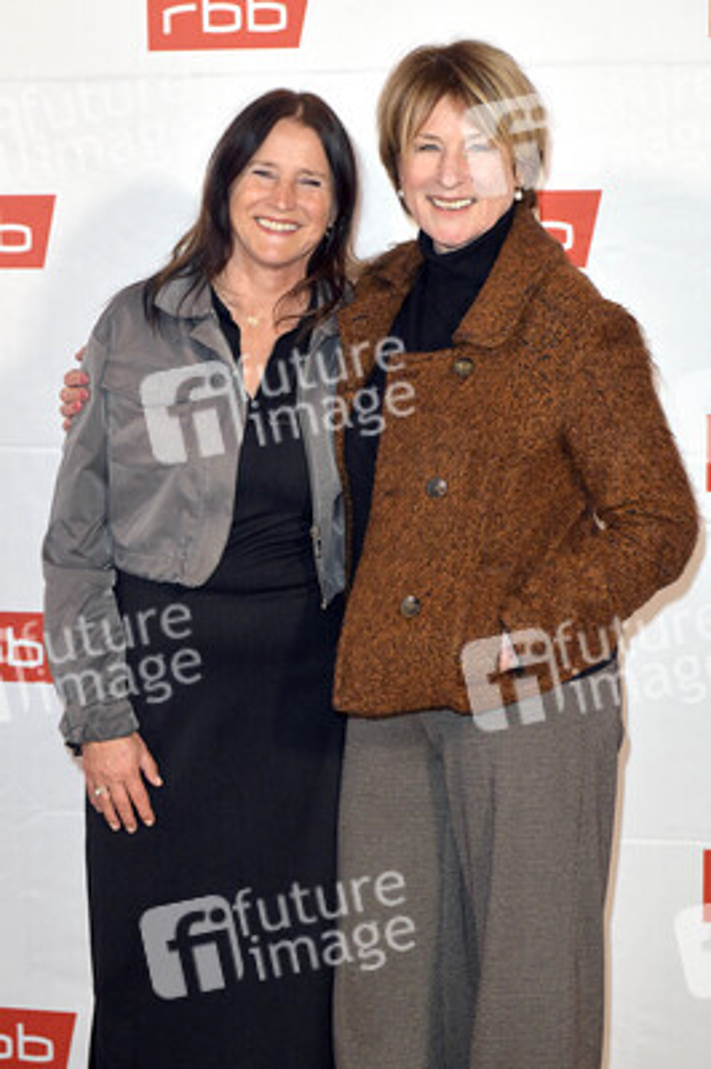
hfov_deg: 20.6
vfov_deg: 30.5
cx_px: 356
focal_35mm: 66
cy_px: 534
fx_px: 1958
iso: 2500
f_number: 6.3
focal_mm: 66
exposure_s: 1/200
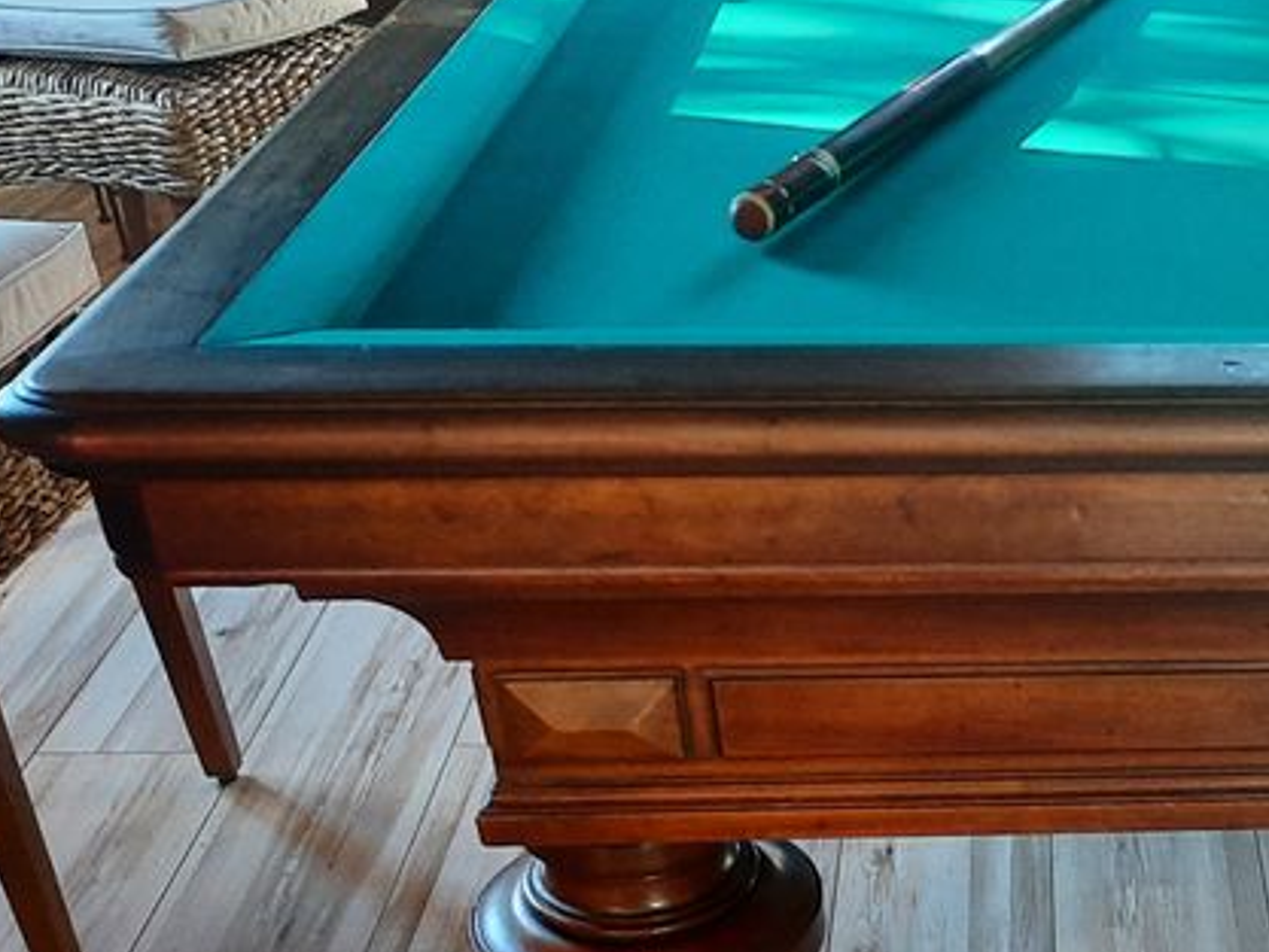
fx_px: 2200
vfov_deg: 23.1
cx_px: 1236
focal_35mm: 60
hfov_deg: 30.2
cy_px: 1022
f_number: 2
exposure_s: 1/30
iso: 320
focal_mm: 4.6
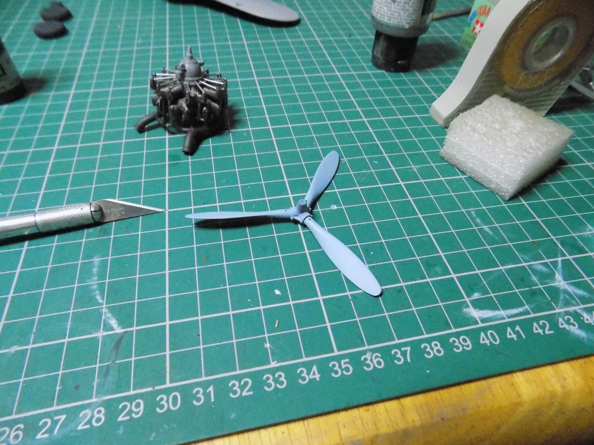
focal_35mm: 23
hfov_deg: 73.9
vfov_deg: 58.9
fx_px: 395
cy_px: 222
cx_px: 297
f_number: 3.1
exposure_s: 1/25
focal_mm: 4
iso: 1600
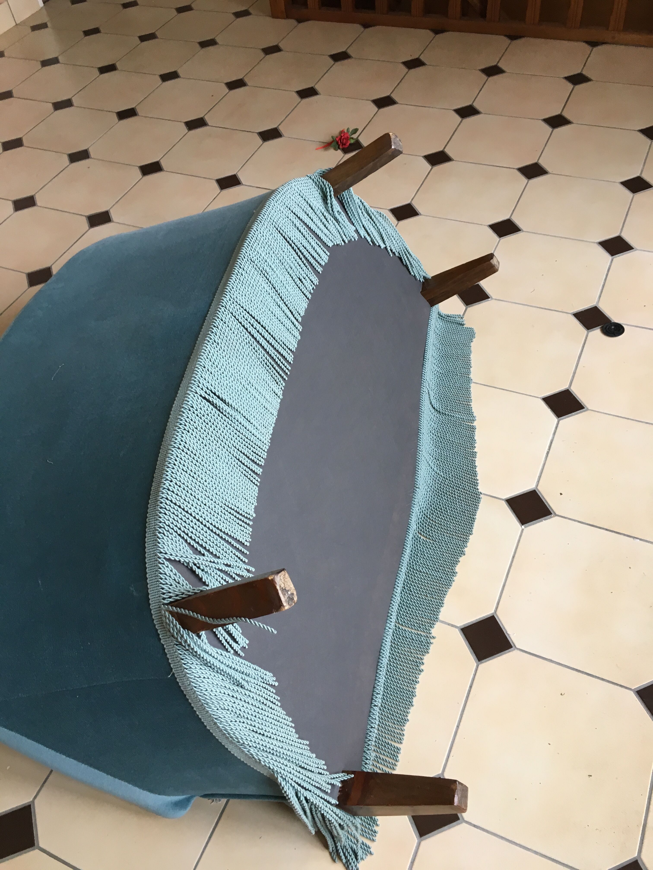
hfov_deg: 48.2
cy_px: 435
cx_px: 326
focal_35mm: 29
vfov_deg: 61.7
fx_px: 729
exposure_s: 1/33
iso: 40
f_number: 2.2
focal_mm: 4.15
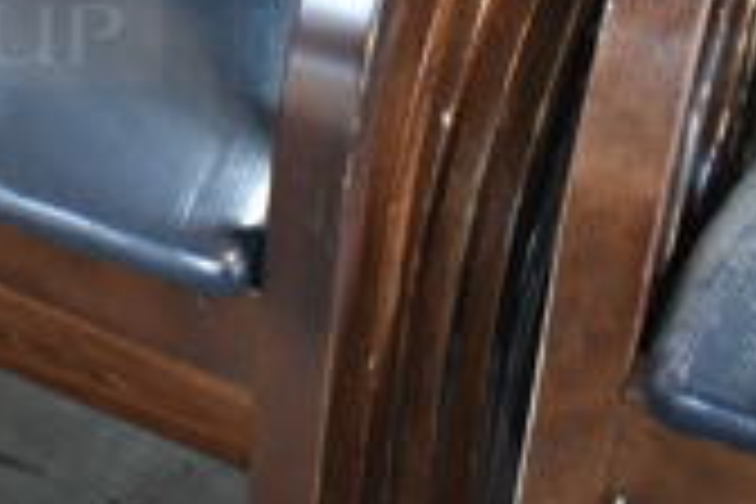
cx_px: -338
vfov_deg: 13.5
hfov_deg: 18.7
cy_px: -153
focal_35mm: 98
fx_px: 2058
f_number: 3.5
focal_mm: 18
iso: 1000
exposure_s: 1/30
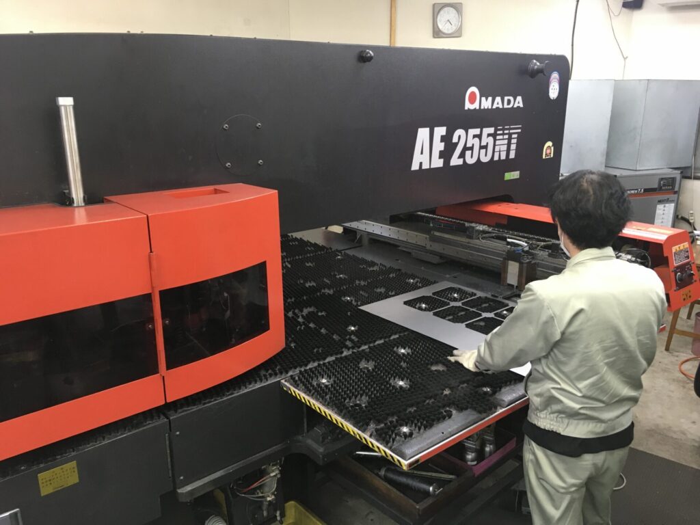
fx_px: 586
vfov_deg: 48.2
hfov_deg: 61.7
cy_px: 262
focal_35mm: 29
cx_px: 350
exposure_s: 1/30
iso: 80
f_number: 2.2
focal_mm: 4.15
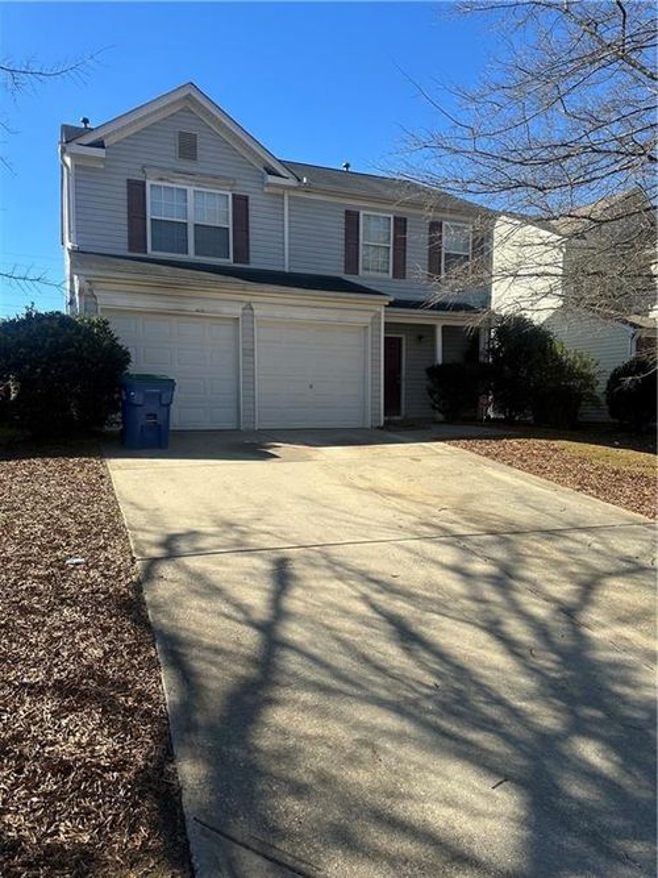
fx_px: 608
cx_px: 329
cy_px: 439
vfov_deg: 71.6
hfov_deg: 56.8
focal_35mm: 24
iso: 80
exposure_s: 1/2967
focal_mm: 6.86
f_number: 1.78
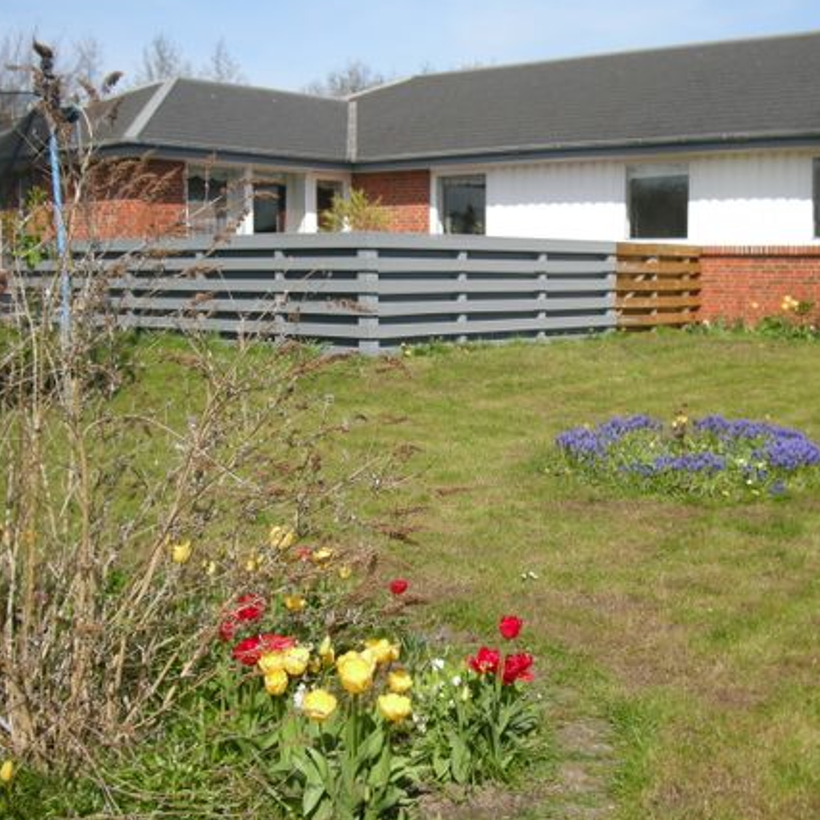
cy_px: 411
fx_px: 1233
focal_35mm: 46
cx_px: 495
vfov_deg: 36.8
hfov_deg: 36.6
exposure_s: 1/131
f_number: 8
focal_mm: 7.9
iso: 64
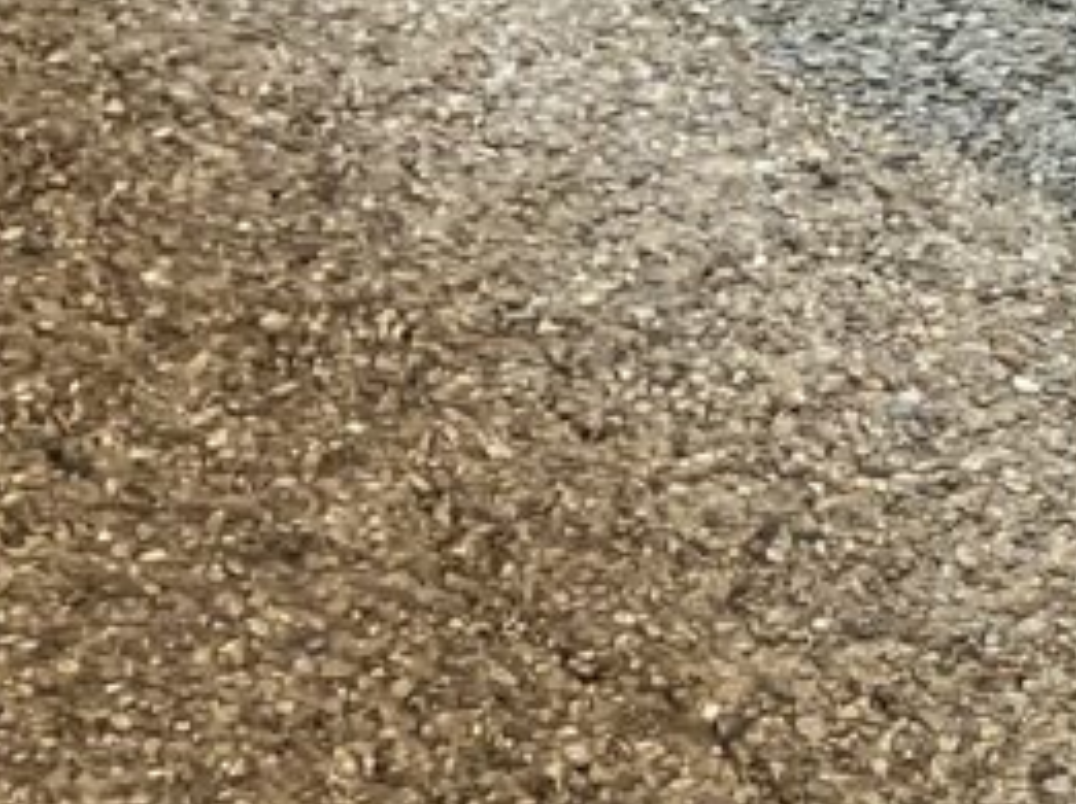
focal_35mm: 110
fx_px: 3415
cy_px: 812
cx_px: 1921
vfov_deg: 13.2
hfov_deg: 15.5
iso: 250
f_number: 1.8
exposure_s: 1/35
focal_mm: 3.99
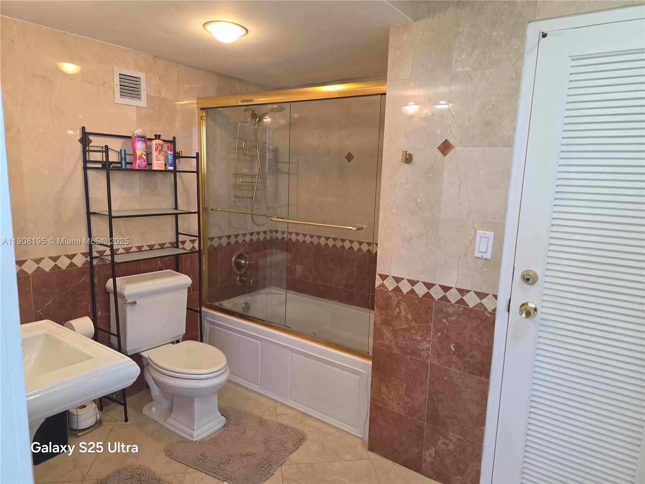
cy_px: 242
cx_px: 322
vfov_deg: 58.9
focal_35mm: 23
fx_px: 429
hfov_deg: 73.9
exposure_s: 1/120
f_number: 1.7
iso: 125
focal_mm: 6.3
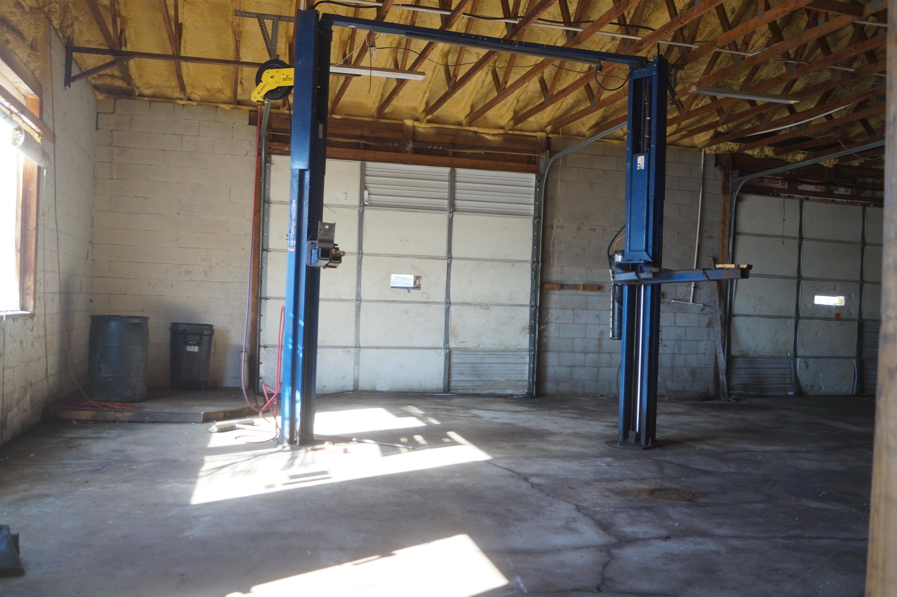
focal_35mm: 30
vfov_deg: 43.6
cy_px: 298
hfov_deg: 62.0
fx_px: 747
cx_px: 448
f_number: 4
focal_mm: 20
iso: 200
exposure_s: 1/60
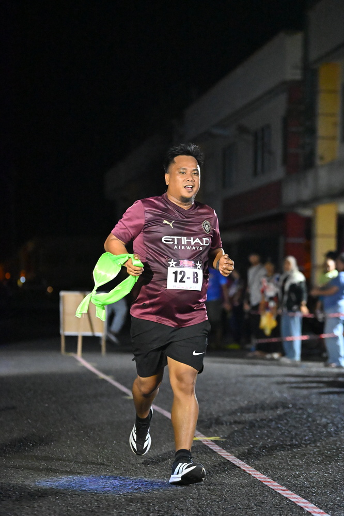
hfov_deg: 13.7
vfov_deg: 20.4
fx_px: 1433
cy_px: 258
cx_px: 172
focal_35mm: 100
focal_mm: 100
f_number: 2.8
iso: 25600
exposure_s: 1/1000
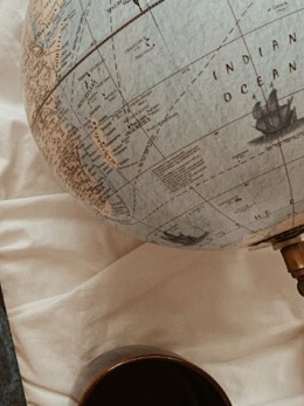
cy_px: 298
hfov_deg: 25.7
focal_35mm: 54
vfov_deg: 34.9
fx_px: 633
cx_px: 1
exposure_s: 1/60
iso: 100
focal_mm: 4.25
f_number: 1.8
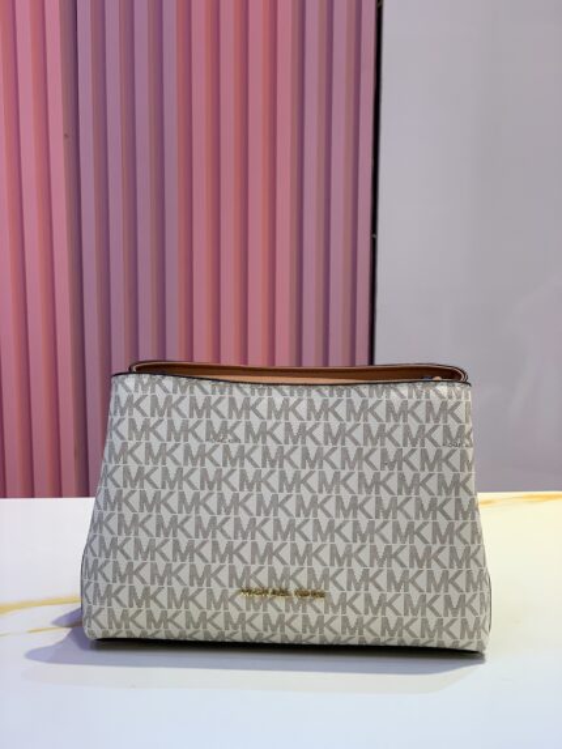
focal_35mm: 52
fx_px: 1125
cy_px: 374
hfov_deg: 28.0
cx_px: 281
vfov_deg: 36.8
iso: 64
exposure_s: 1/100
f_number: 2.4
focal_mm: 6
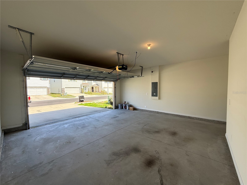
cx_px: 124
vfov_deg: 85.7
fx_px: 100
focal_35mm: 14
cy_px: 92
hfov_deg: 102.1
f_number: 2.2
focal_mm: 2.22
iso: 64
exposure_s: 1/490
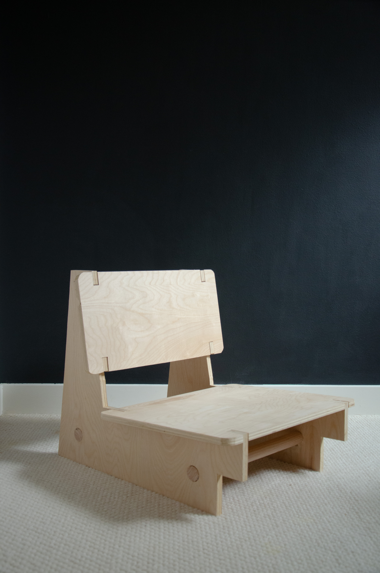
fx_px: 620
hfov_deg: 34.1
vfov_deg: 49.6
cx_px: 190
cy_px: 286
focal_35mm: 39
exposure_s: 1/13
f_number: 4
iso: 1250
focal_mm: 26
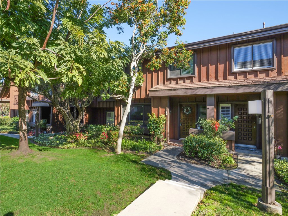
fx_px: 150
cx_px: 144
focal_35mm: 18
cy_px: 108
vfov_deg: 71.6
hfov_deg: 87.8
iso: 320
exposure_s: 1/125
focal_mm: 9
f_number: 11
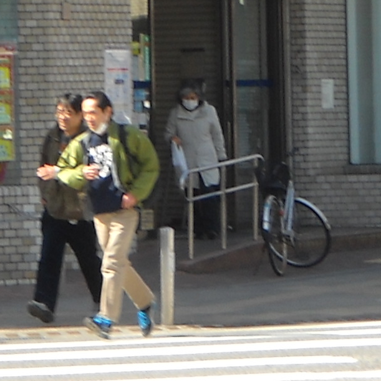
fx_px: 3823
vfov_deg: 5.6
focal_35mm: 307
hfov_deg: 5.7
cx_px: 7
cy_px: -332
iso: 64
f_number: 4
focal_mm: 10.84
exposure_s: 1/168
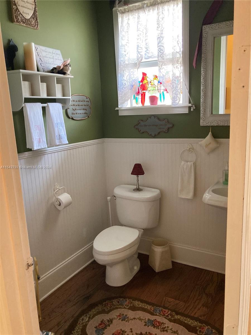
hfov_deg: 49.7
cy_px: 168
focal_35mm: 28
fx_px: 271
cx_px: 126
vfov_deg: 63.4
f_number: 1.8
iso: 250
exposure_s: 1/60
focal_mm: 3.99
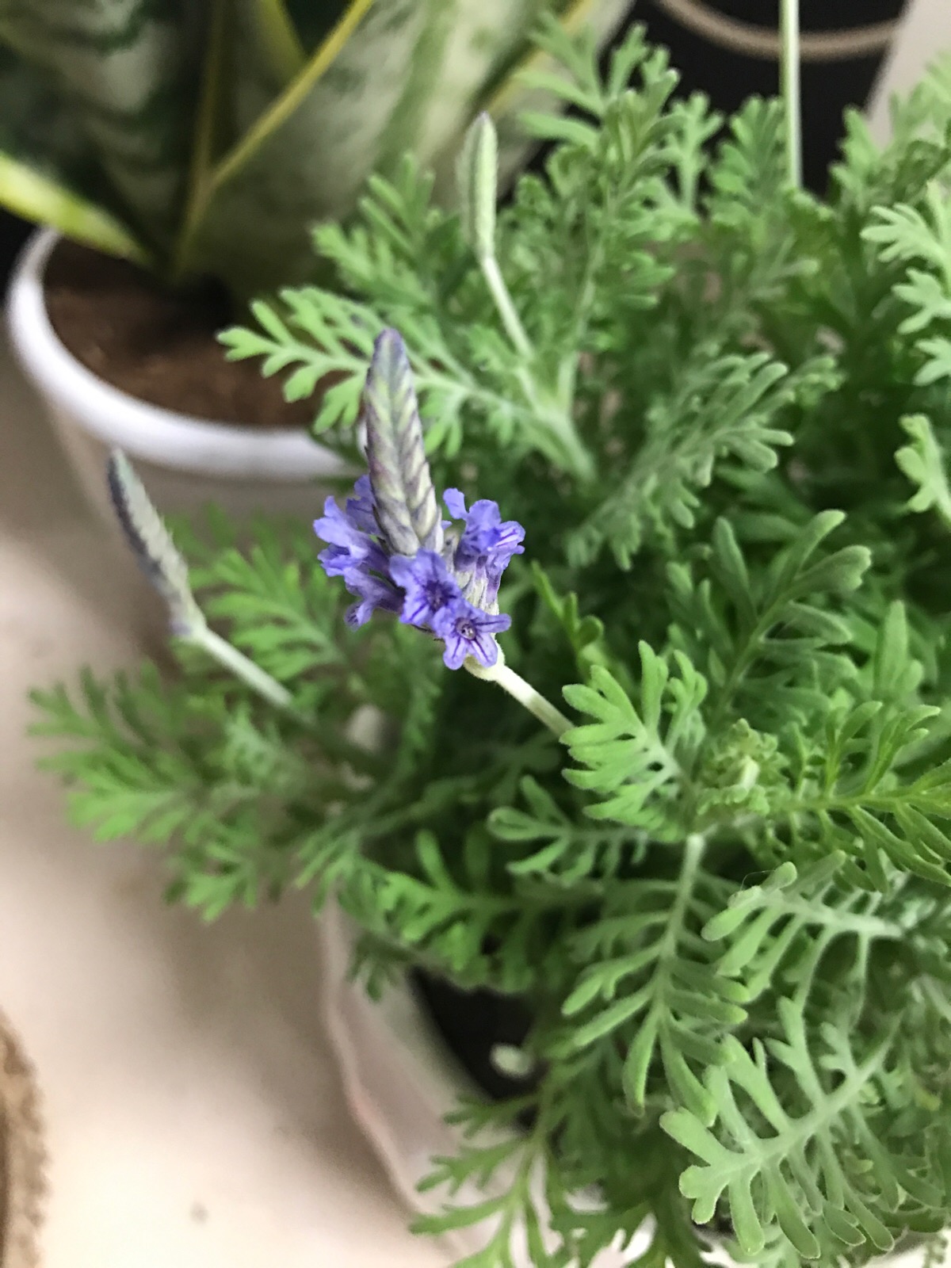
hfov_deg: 49.7
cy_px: 634
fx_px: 1026
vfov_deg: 63.4
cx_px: 476
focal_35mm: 28
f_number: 1.8
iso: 100
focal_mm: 3.99
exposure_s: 1/13
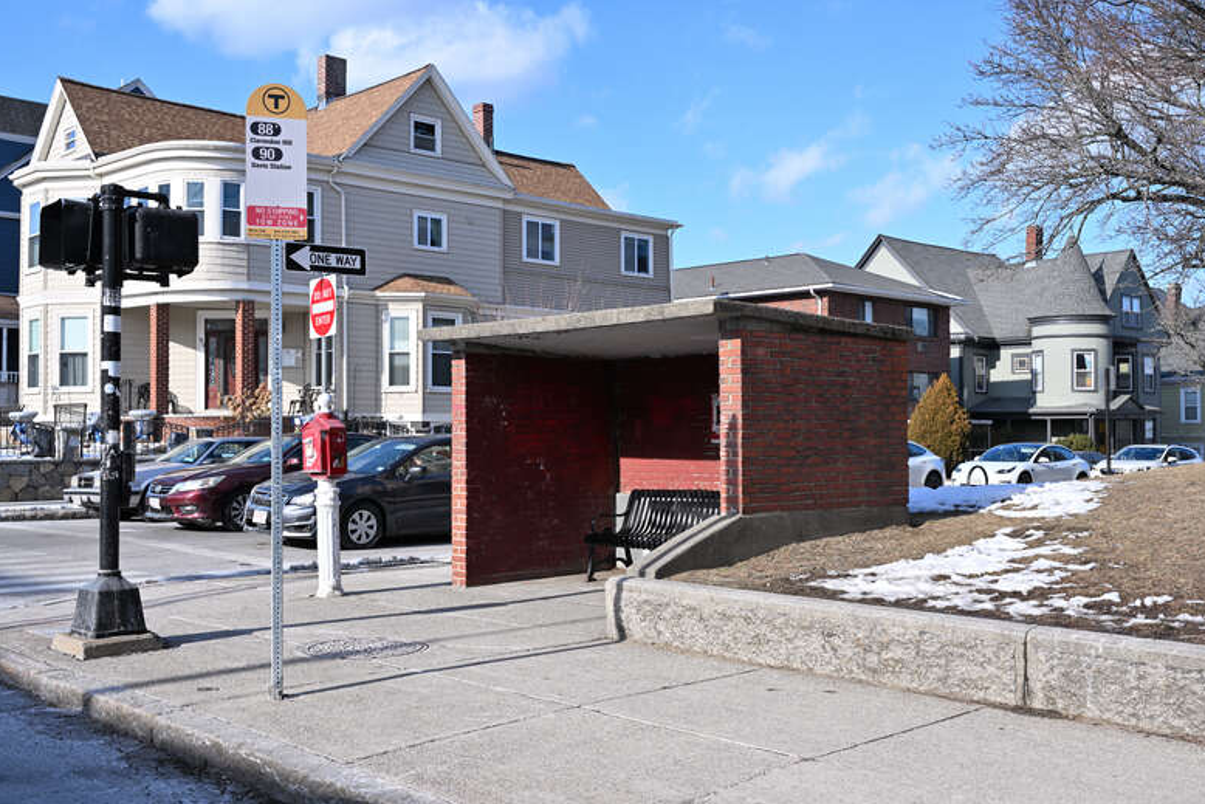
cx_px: 592
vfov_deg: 36.0
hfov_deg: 51.9
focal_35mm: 37
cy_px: 411
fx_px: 1239
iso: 64
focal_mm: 36
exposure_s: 1/125
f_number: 8
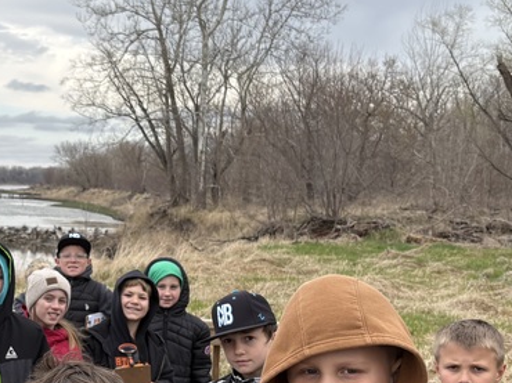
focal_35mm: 72
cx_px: 47
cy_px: 205
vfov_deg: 20.4
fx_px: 1064
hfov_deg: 26.1
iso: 50
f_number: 1.6
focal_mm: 5.96
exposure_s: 1/2075
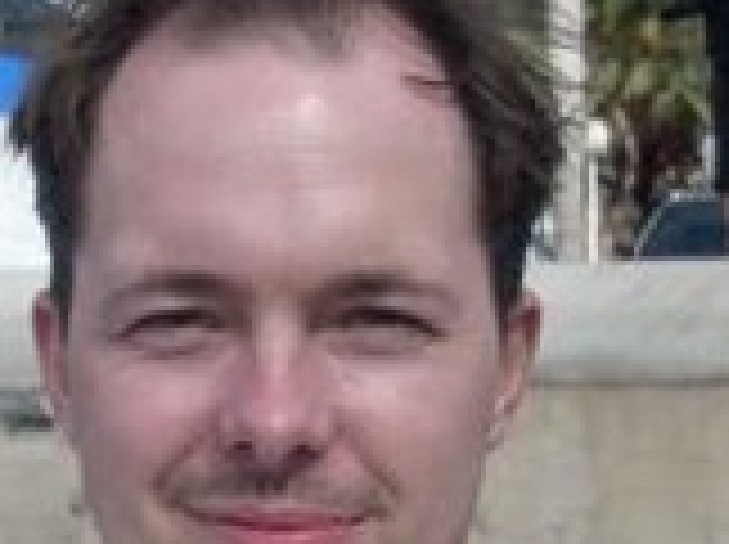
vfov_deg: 10.0
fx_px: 3028
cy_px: 733
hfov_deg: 13.7
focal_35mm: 144
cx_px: 158
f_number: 5.6
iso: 64
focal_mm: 6.2
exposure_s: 1/229
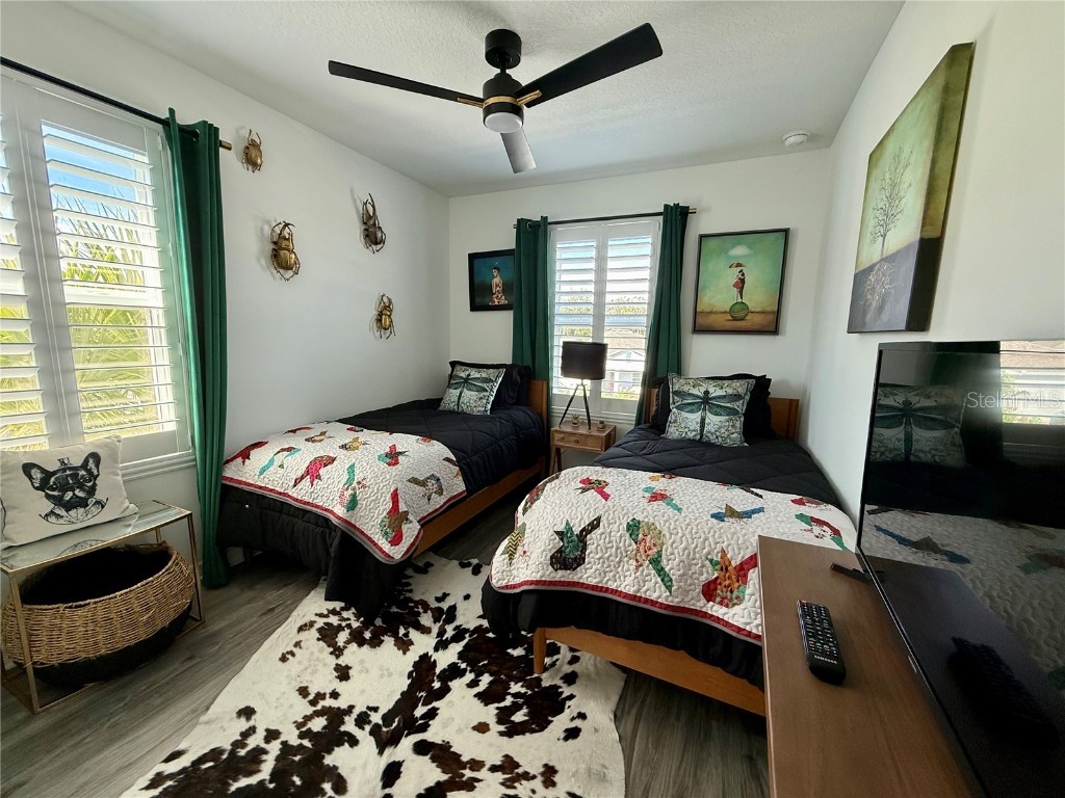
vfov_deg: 85.7
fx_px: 431
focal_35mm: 14
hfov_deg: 102.1
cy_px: 399
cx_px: 532
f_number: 2.2
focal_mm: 2.22
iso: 160
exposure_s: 1/99
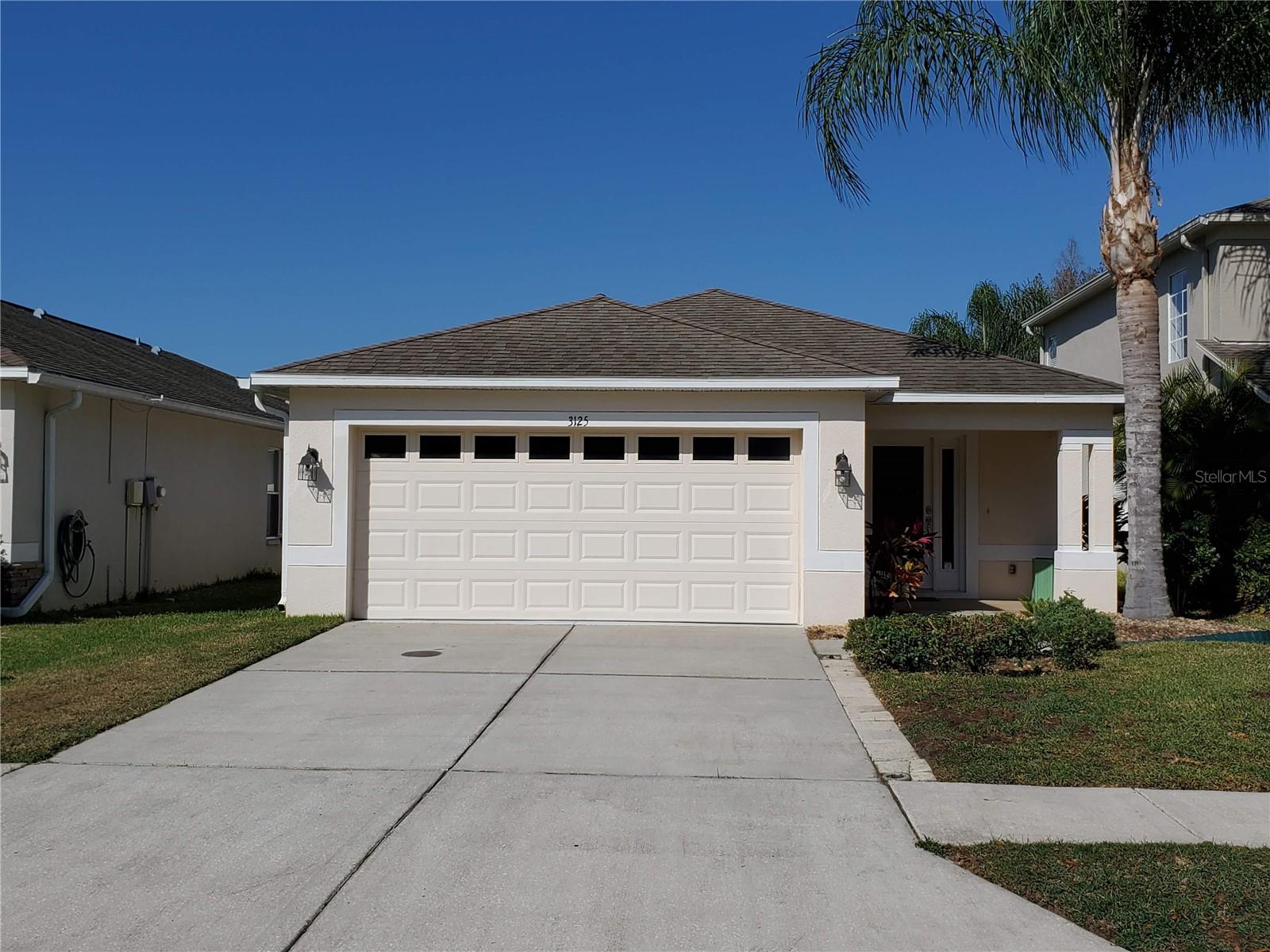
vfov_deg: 53.1
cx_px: 635
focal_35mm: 26
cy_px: 476
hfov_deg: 67.3
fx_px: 954
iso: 50
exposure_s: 1/4400
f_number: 2.4
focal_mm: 4.3
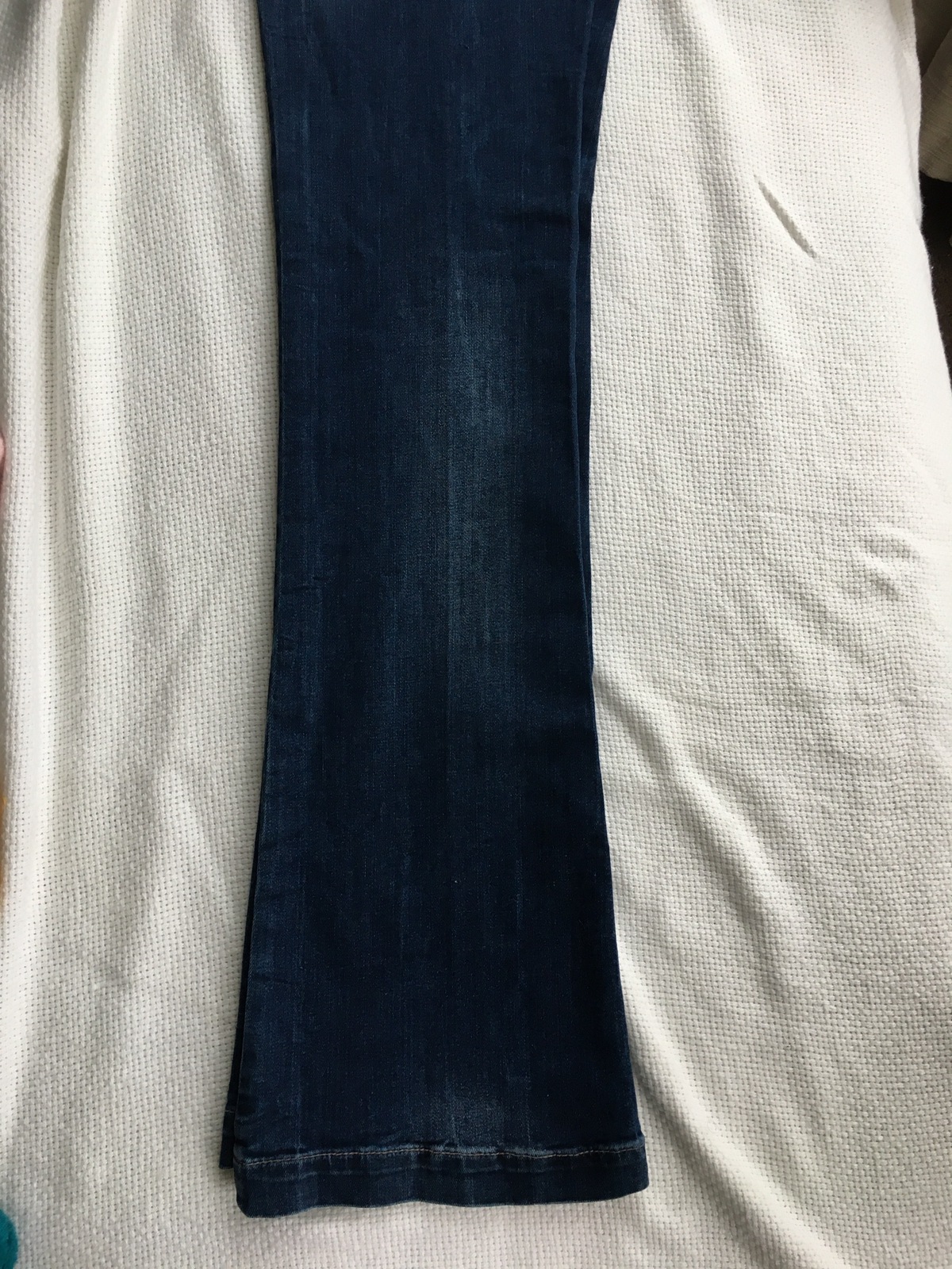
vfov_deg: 61.7
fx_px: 1063
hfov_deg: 48.2
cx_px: 476
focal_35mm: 29
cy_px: 634
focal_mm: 4.15
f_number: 2.2
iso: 80
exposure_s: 1/33
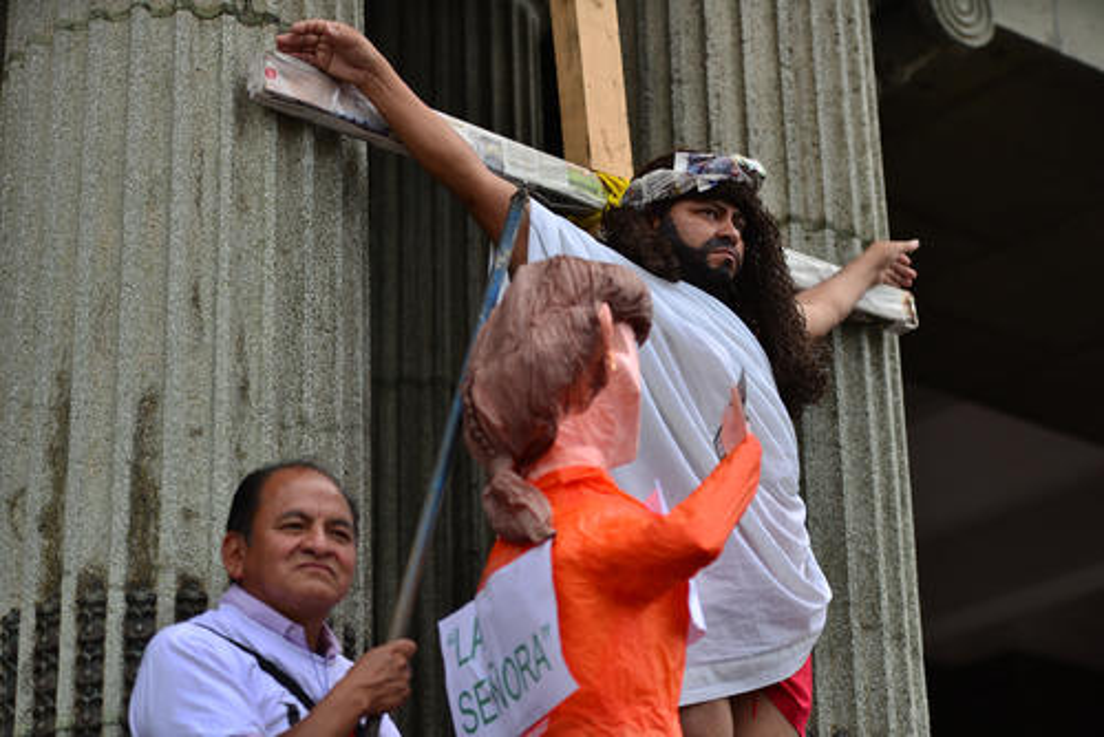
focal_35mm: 100
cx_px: 552
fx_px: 3068
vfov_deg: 13.7
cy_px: 368
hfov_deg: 20.4
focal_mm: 100
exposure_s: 1/800
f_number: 2.8
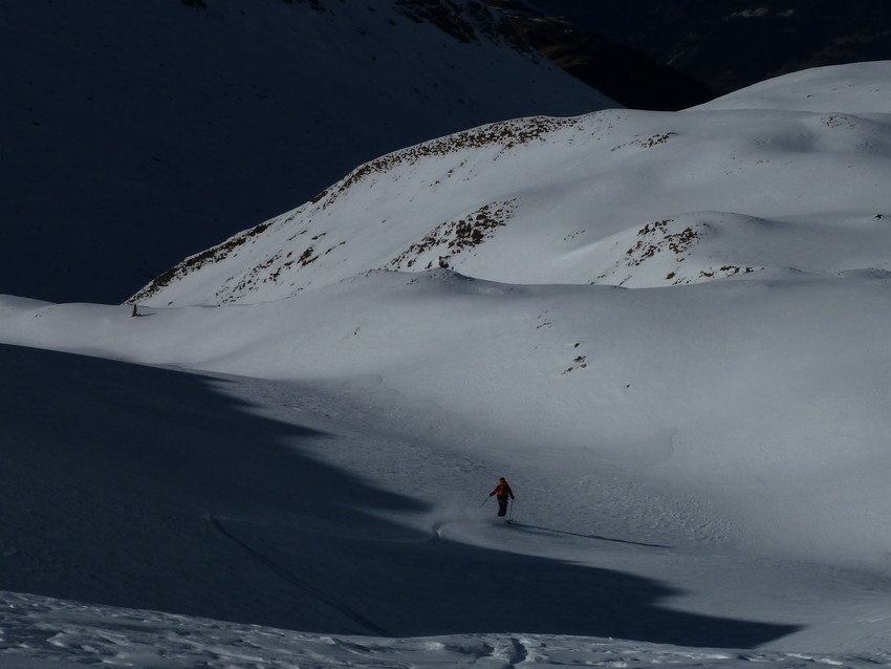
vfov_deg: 23.3
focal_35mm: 63
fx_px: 1622
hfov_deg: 30.7
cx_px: 446
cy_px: 334
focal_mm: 10.3
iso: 80
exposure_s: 1/2000
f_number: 6.3
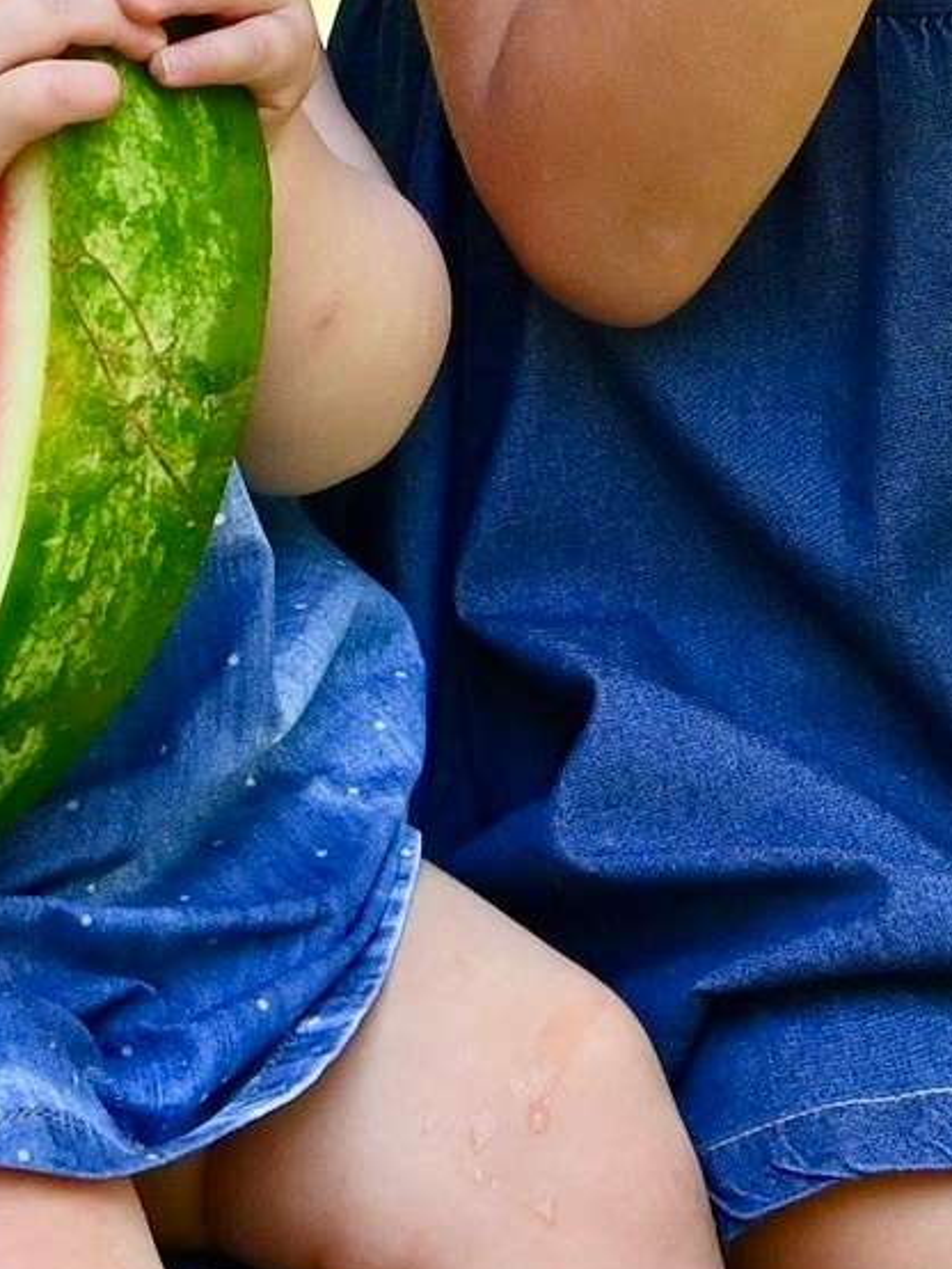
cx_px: 529
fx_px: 8464
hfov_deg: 6.4
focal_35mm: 231
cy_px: -448
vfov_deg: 8.4
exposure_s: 1/200
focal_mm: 35
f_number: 4.5
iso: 125
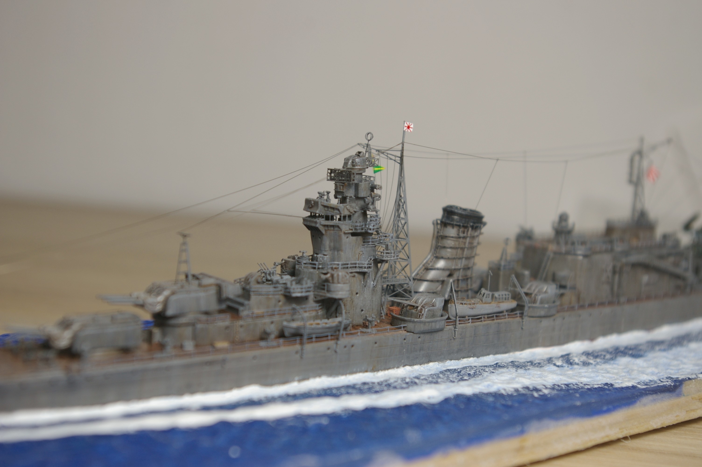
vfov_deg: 25.7
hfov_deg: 37.9
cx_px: 351
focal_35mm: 52
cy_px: 234
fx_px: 1023
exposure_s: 1/60
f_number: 5.6
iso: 200
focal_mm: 35
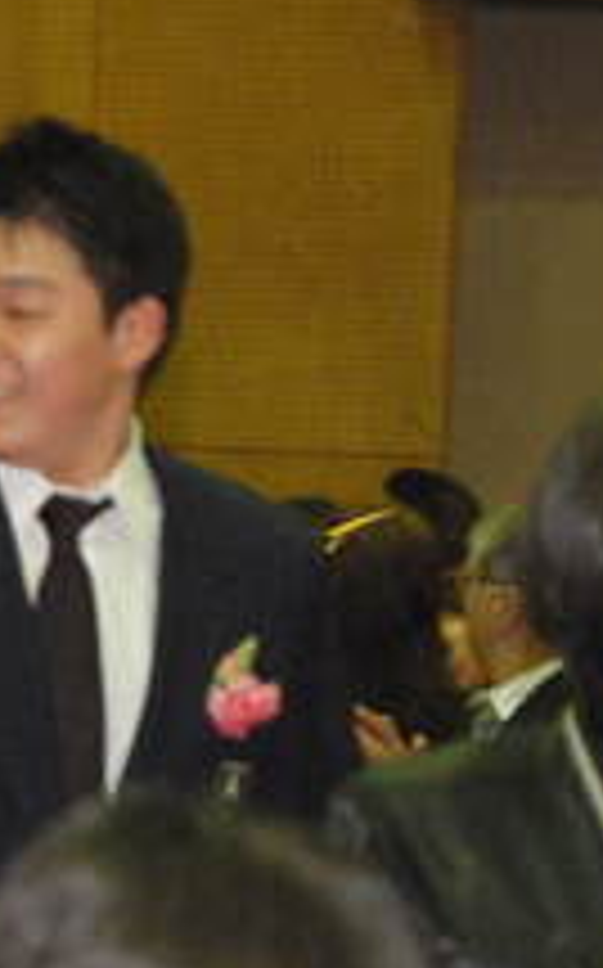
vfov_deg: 5.3
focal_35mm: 393
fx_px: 10354
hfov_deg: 3.3
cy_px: 473
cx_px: -212
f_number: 5.3
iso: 1600
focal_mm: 92
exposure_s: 1/60
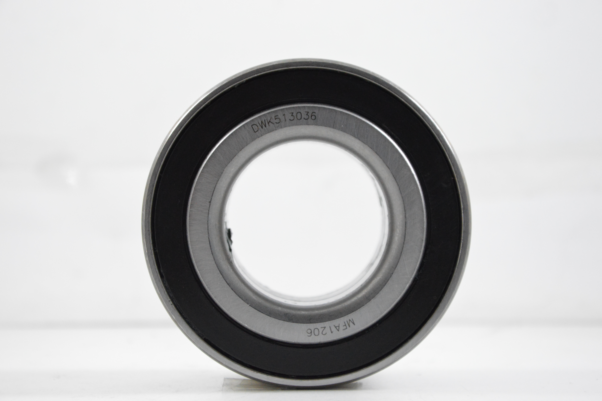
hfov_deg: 17.1
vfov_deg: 11.4
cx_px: 301
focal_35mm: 120
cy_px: 200
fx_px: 2005
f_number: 7.1
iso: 3200
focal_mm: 80
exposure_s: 1/100
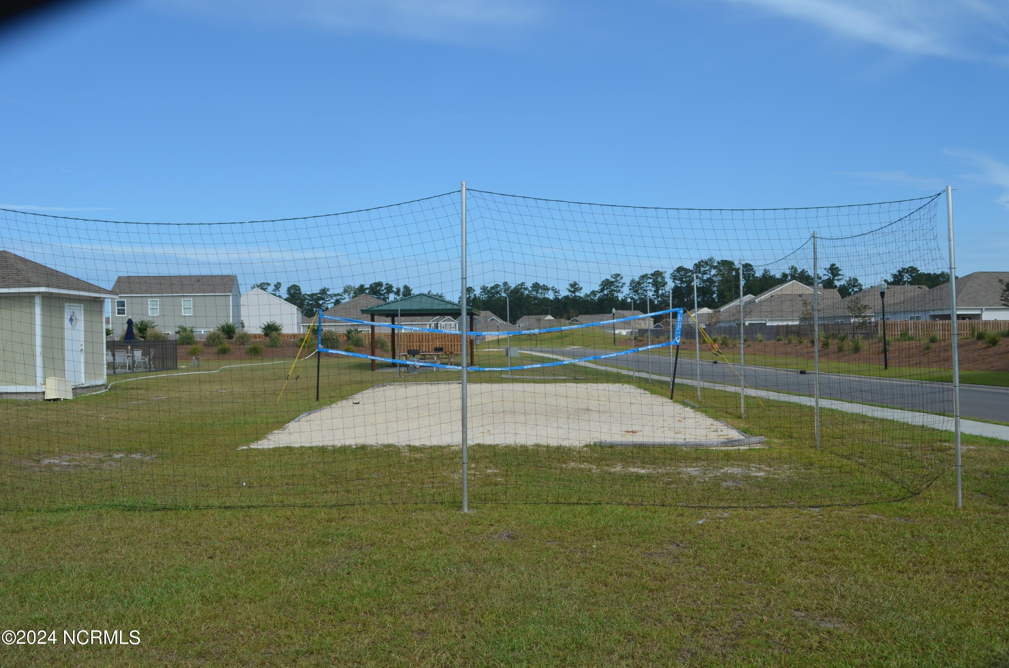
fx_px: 923
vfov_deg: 39.8
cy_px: 334
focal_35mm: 33
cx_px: 504
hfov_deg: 57.3
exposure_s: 1/250
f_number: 8
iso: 100
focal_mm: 22
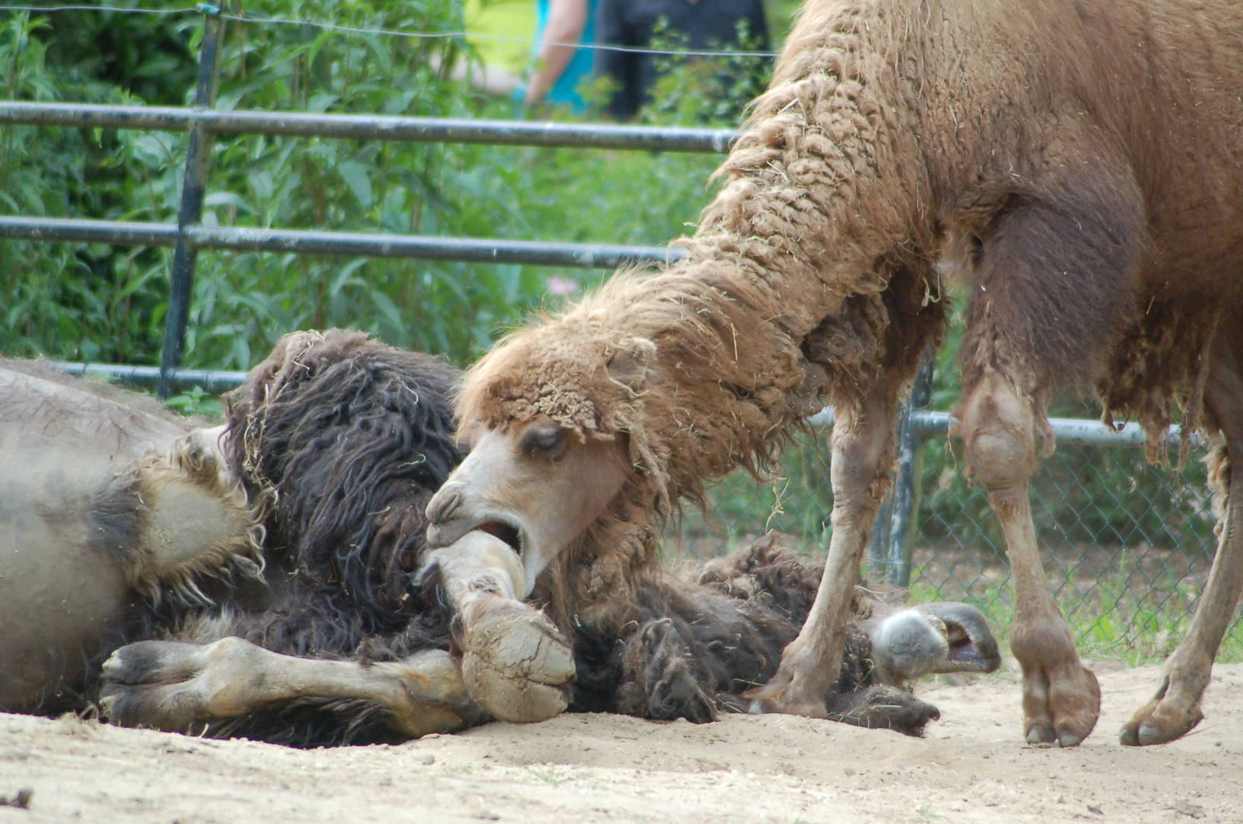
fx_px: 14994
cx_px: 622
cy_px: 412
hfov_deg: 4.7
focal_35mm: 435
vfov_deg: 3.1
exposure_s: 1/160
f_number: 6
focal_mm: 290
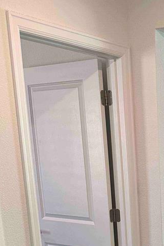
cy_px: 248
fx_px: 424
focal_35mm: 62
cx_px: 193
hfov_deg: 20.6
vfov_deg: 30.1
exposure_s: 1/120
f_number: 1.78
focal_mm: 6.86
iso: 125
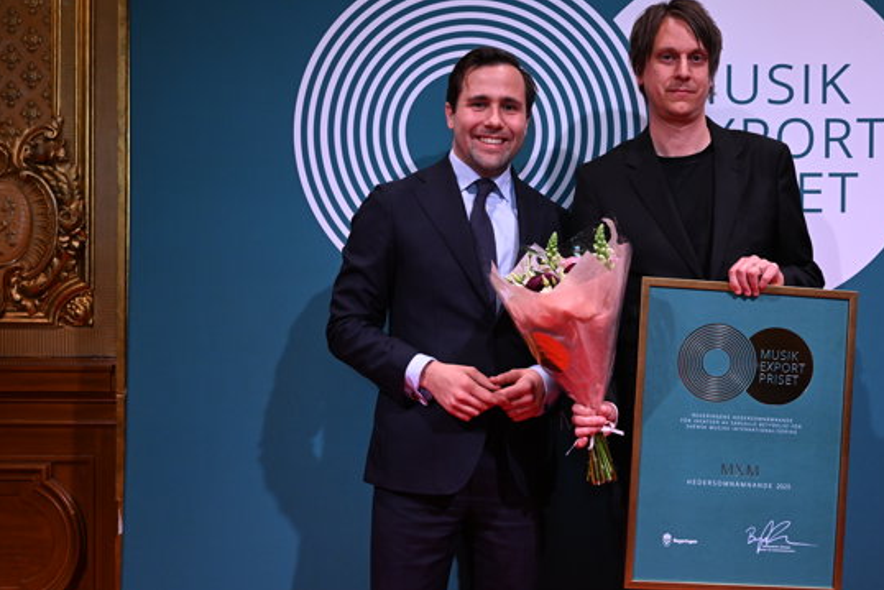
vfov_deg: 29.5
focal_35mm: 46
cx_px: 570
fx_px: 1121
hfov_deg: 42.6
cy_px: 308
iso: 2000
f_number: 2.8
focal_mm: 34.5
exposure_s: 1/250
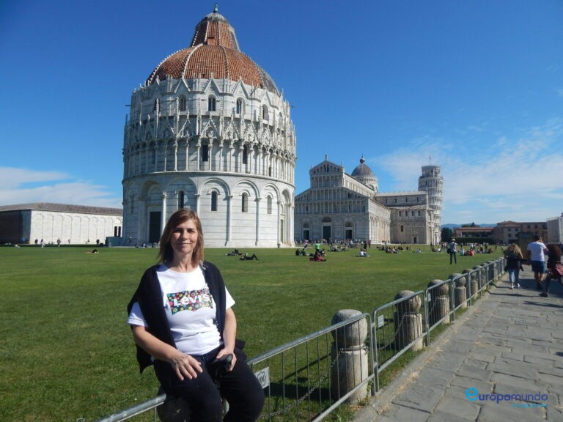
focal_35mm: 22
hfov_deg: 76.4
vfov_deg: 61.1
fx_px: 358
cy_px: 211
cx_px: 282
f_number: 6
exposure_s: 1/800
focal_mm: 4
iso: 125
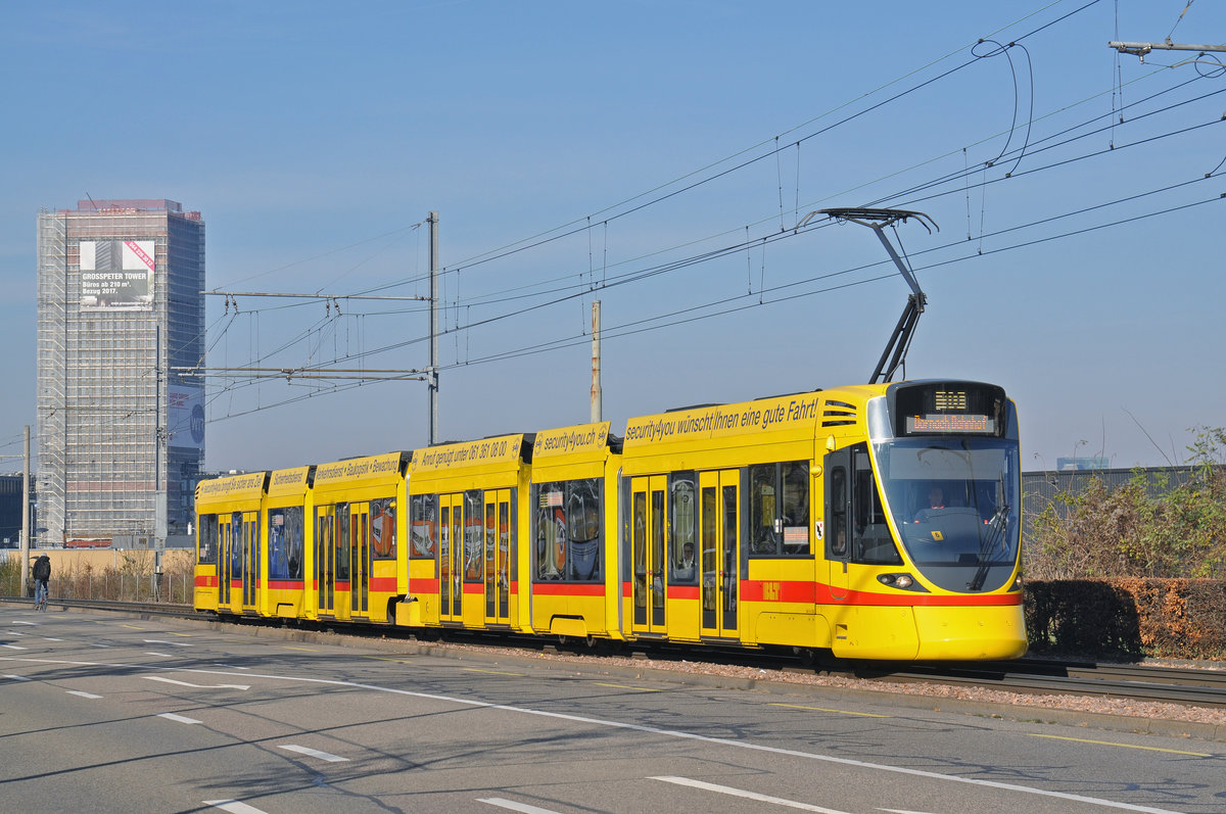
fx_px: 2959
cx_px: 613
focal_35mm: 87
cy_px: 407
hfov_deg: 23.4
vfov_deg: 15.7
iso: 250
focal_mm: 58
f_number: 8
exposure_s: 1/800
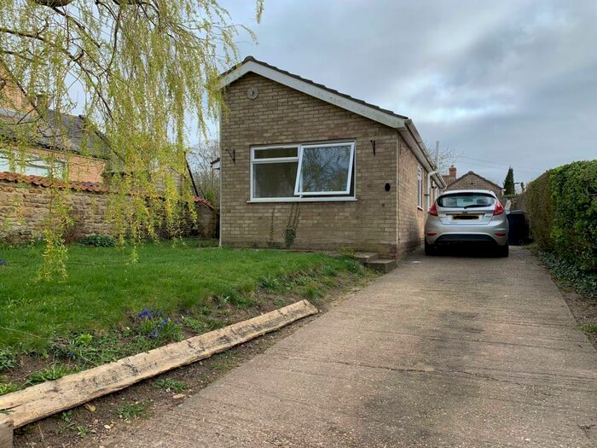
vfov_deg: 53.1
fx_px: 448
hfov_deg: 67.3
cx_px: 298
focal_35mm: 26
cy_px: 224
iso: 25
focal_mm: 4.25
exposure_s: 1/864
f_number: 1.8
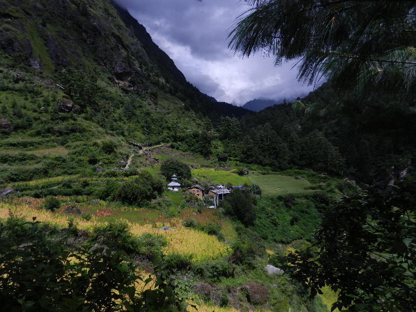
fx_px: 300
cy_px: 156
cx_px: 208
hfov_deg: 69.4
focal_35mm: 25
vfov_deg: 54.9
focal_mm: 4.5
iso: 160
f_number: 7
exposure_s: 1/800
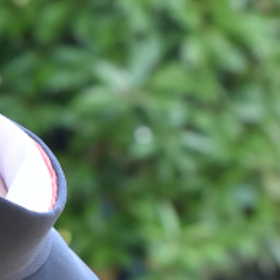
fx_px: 3944
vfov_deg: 4.1
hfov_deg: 4.0
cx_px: -261
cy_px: 263
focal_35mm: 431
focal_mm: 75
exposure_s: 1/320
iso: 1000
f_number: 5.6
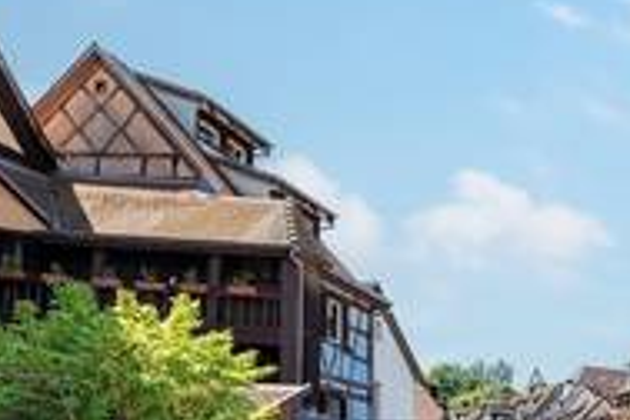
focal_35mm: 38
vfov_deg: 34.5
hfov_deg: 38.1
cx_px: 753
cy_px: 300
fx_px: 665
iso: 64
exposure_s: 1/160
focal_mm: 12
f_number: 6.3
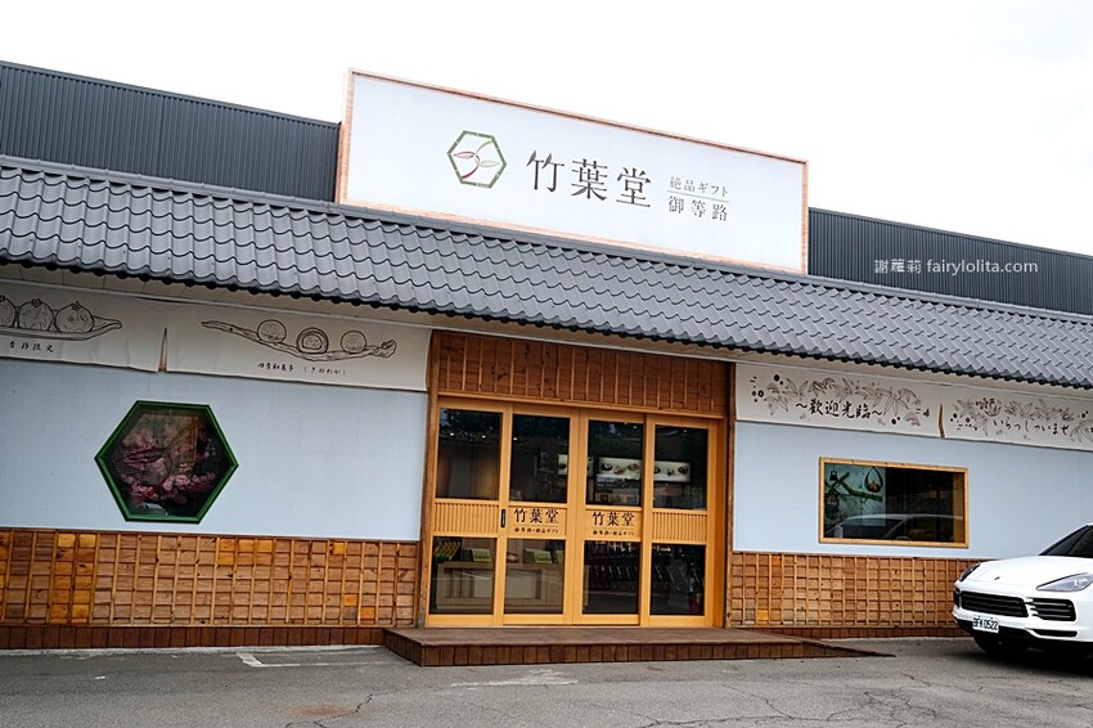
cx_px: 546
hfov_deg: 54.5
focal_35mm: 35
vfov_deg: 37.8
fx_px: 1062
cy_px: 364
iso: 800
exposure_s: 1/750
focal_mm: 23
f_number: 5
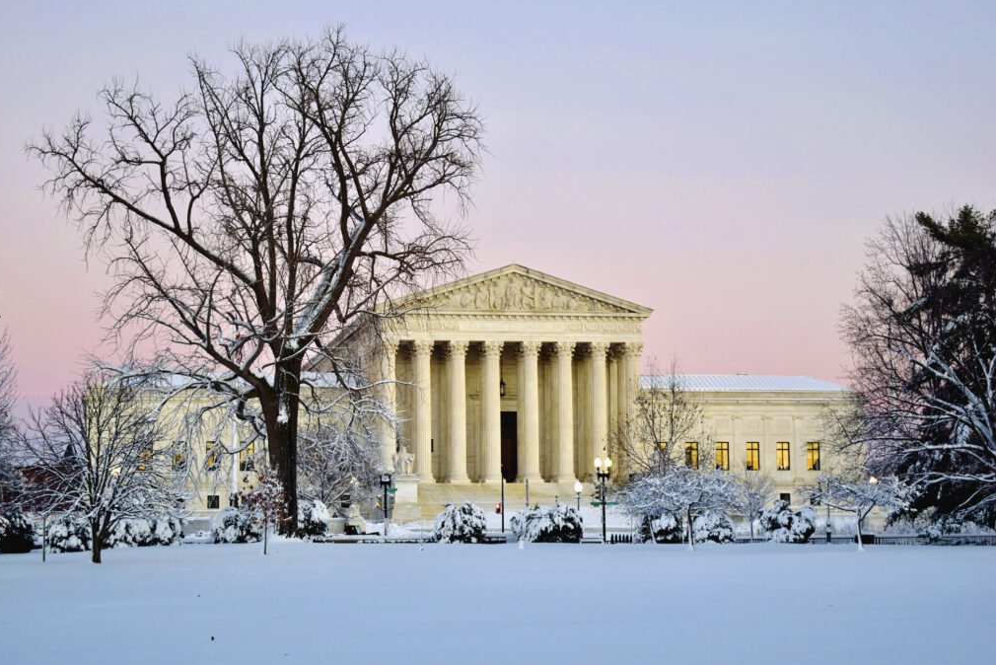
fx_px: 2020
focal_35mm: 73
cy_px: 334
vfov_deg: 18.7
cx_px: 492
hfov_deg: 27.7
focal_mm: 48
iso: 400
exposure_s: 1/100
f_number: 5.3
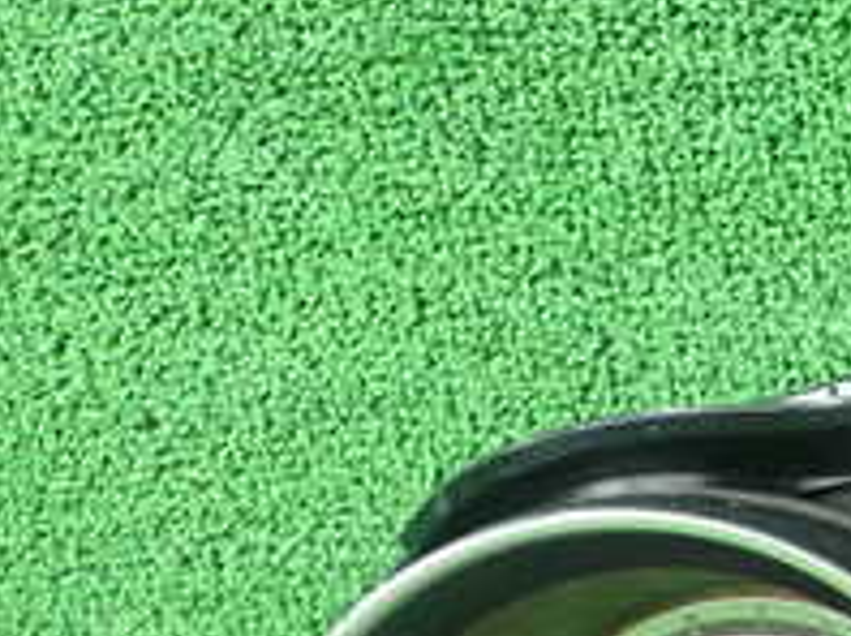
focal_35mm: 91
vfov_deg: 15.6
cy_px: 778
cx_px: 1135
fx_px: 2234
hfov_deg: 19.7
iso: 800
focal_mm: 5.5
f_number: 2.3
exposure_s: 1/125
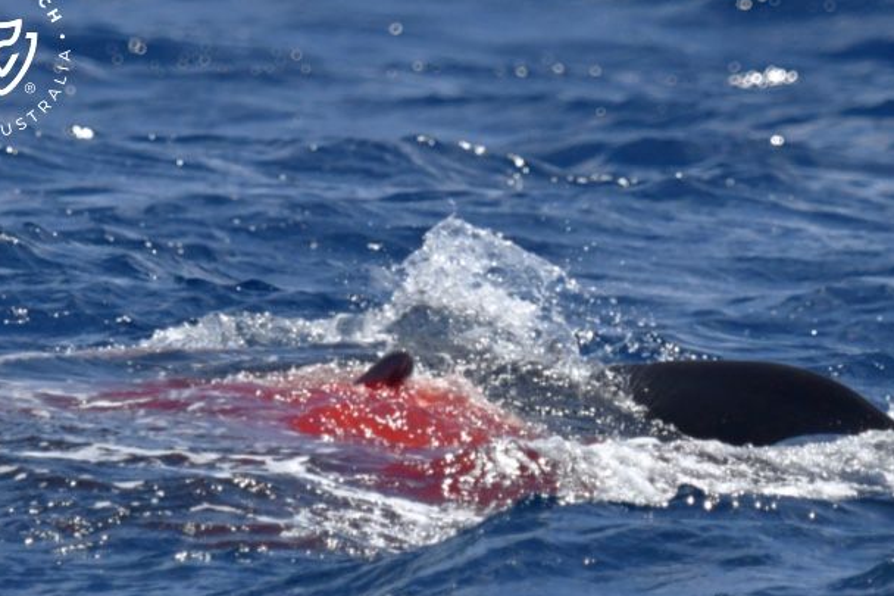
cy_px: 357
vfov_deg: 2.1
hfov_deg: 3.1
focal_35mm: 658
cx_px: 488
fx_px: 16335
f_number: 6.3
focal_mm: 500
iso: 900
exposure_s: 1/8000
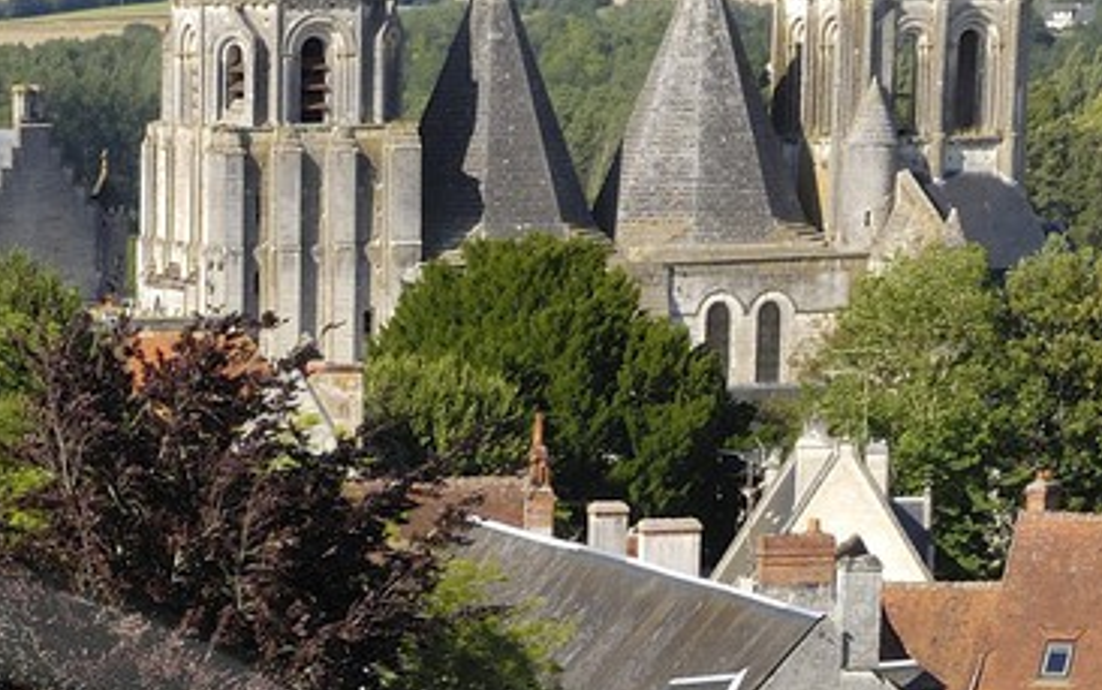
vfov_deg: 6.7
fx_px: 5618
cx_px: -196
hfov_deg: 11.0
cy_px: 1491
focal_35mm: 187
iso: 100
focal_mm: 28
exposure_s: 1/160
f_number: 8.5
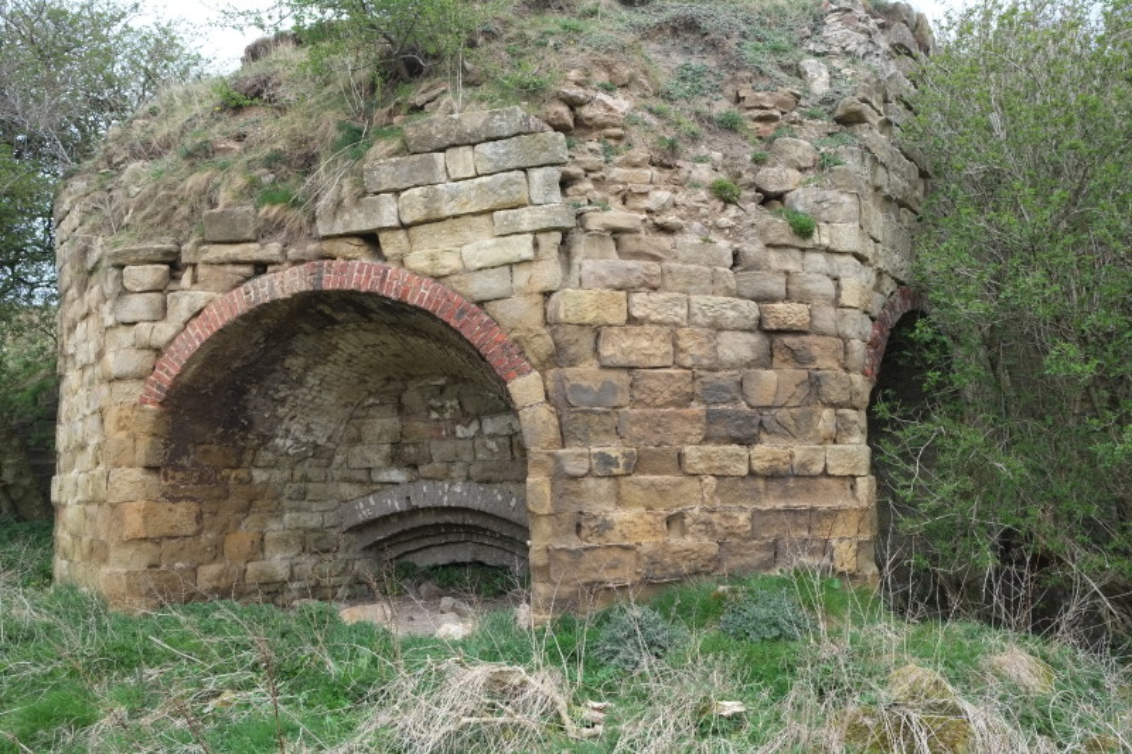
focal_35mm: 35
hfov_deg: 54.4
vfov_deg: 37.8
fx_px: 1100
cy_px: 377
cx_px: 566
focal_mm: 23
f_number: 4.5
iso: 200
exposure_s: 1/150
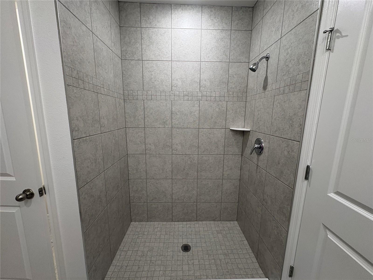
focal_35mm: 14
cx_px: 186
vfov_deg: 85.7
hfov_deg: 102.1
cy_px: 140
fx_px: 151
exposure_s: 1/60
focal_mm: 2.22
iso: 160
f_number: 2.2
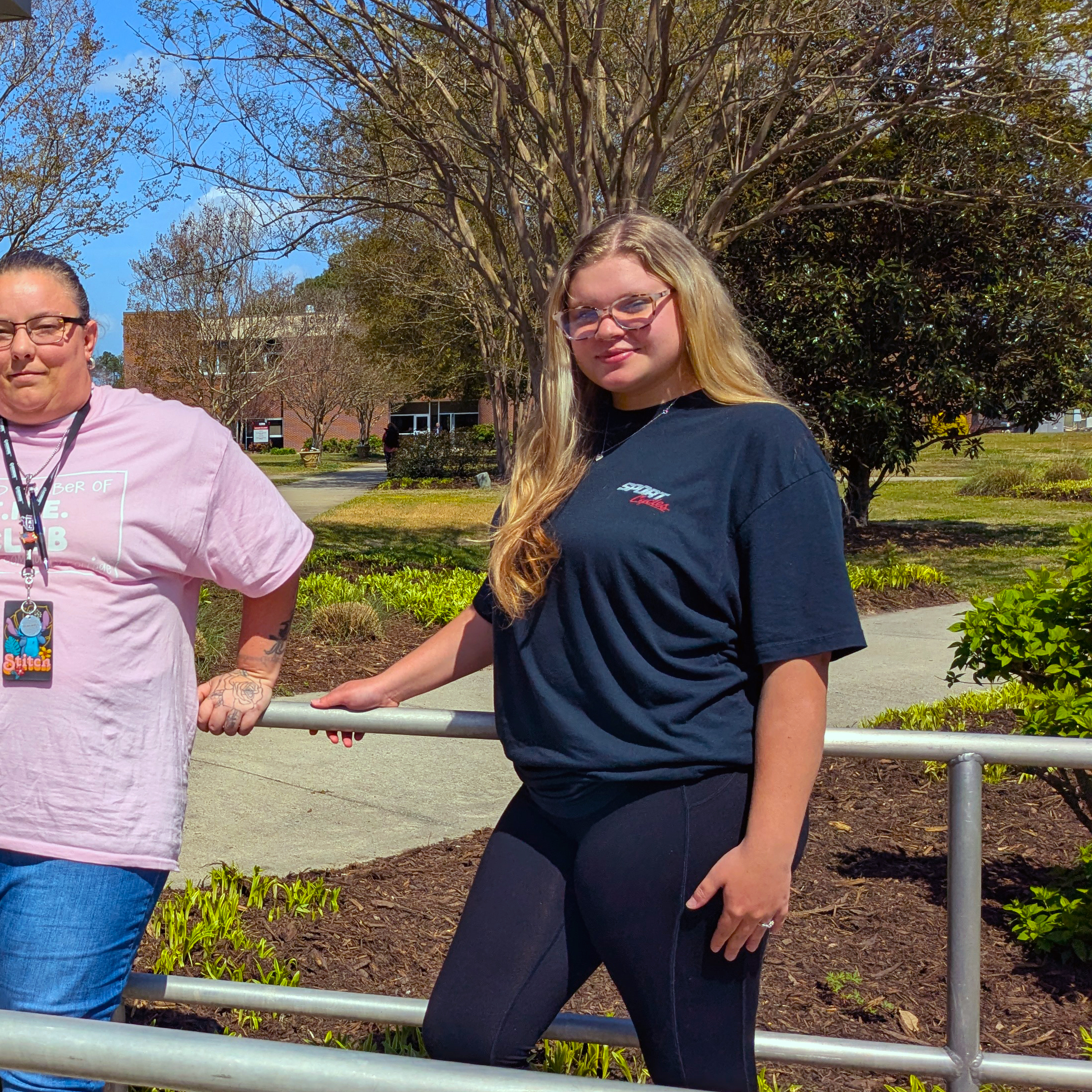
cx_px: 87
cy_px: 640
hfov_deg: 35.8
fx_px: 1570
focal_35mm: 44
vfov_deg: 38.2
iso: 68
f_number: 1.73
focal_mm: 4.38
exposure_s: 1/7812
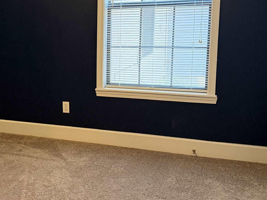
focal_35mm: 51
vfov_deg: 28.5
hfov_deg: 35.9
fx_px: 393
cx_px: 43
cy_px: 85
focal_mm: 6.76
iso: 640
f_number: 1.78
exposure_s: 1/40
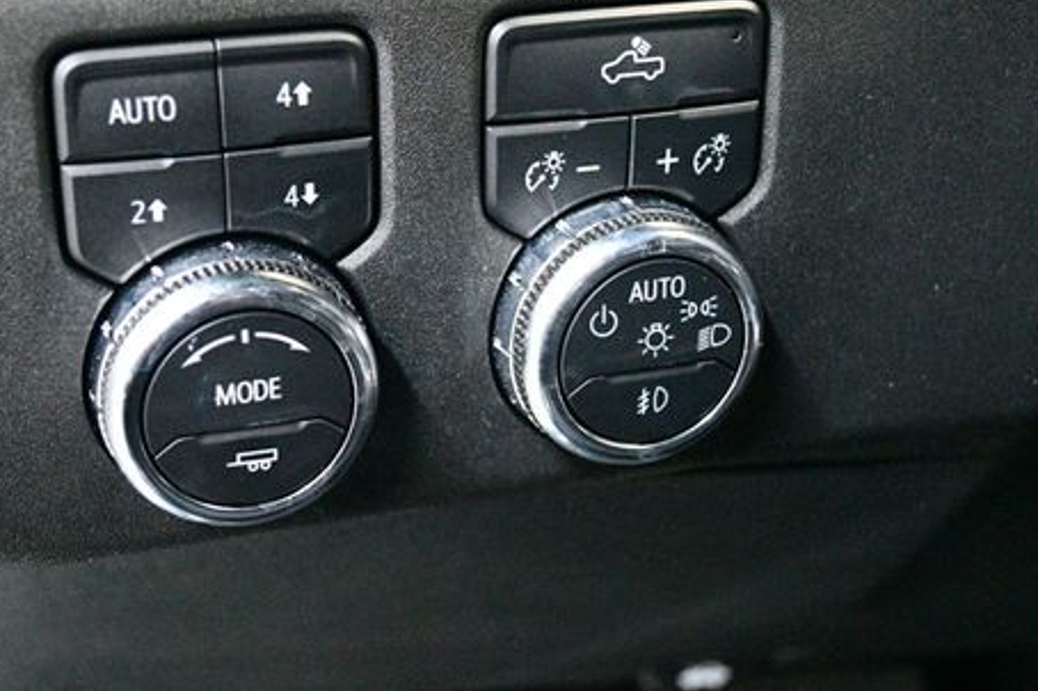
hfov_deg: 36.1
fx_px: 1585
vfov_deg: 24.6
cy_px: 325
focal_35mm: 55
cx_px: 405
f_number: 4.2
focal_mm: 26
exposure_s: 1/60
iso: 12800
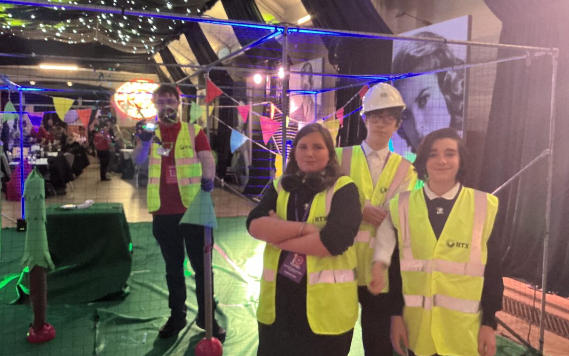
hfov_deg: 59.7
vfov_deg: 39.4
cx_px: 285
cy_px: 171
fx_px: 496
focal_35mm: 32
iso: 500
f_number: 1.8
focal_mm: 3
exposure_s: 1/25
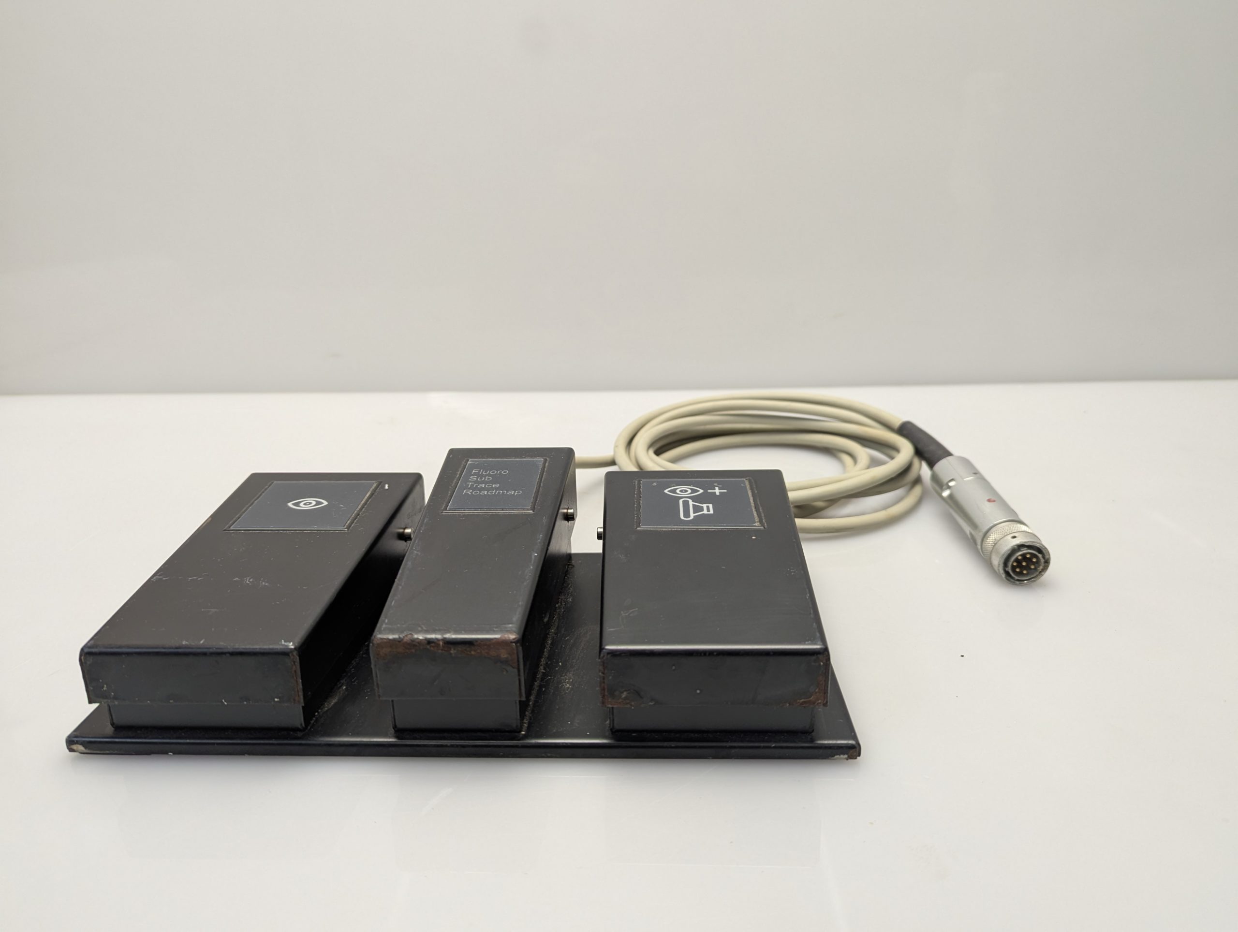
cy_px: 466
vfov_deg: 56.9
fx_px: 860
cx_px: 619
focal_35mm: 24
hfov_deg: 71.5
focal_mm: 6.81
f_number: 1.85
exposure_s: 1/100
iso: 136
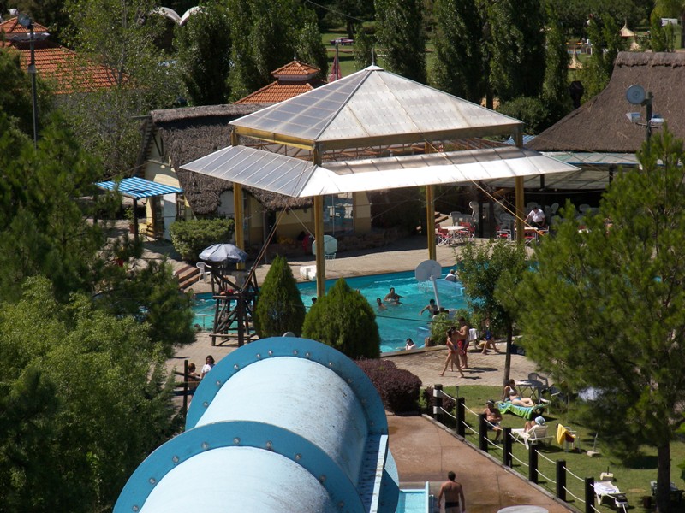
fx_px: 2770
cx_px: 342
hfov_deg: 14.1
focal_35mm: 140
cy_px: 256
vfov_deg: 10.6
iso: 100
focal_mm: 29.4
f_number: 4.1
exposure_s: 1/1600
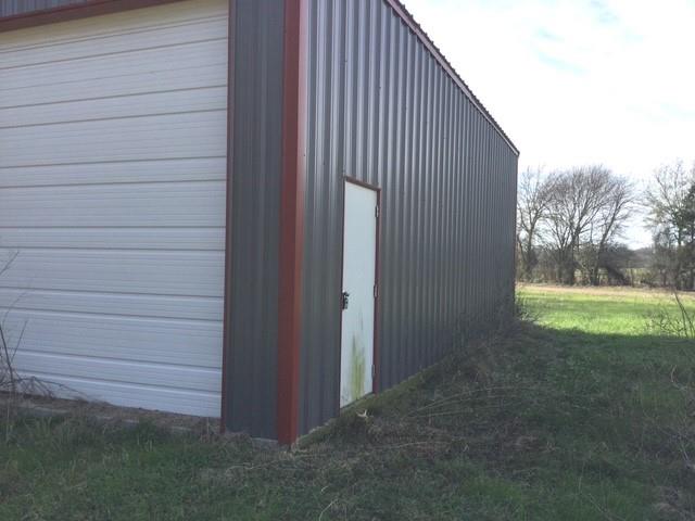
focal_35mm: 31
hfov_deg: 58.4
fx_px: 622
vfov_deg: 45.4
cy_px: 260
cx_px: 348
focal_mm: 3.3
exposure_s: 1/831
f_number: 2.4
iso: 25
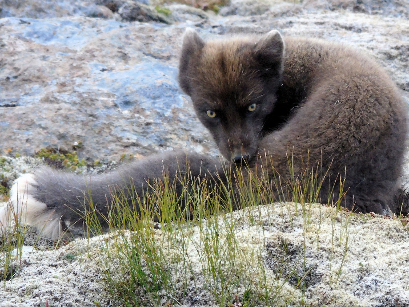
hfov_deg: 2.7
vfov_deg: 2.0
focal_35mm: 748
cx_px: 263
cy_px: 176
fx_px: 8836
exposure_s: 1/125
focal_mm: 85
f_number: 5.5
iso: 400
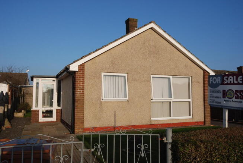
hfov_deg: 61.9
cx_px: 122
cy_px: 82
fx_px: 203
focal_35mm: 30
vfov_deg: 43.7
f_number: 8
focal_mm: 20
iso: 100
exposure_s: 1/250
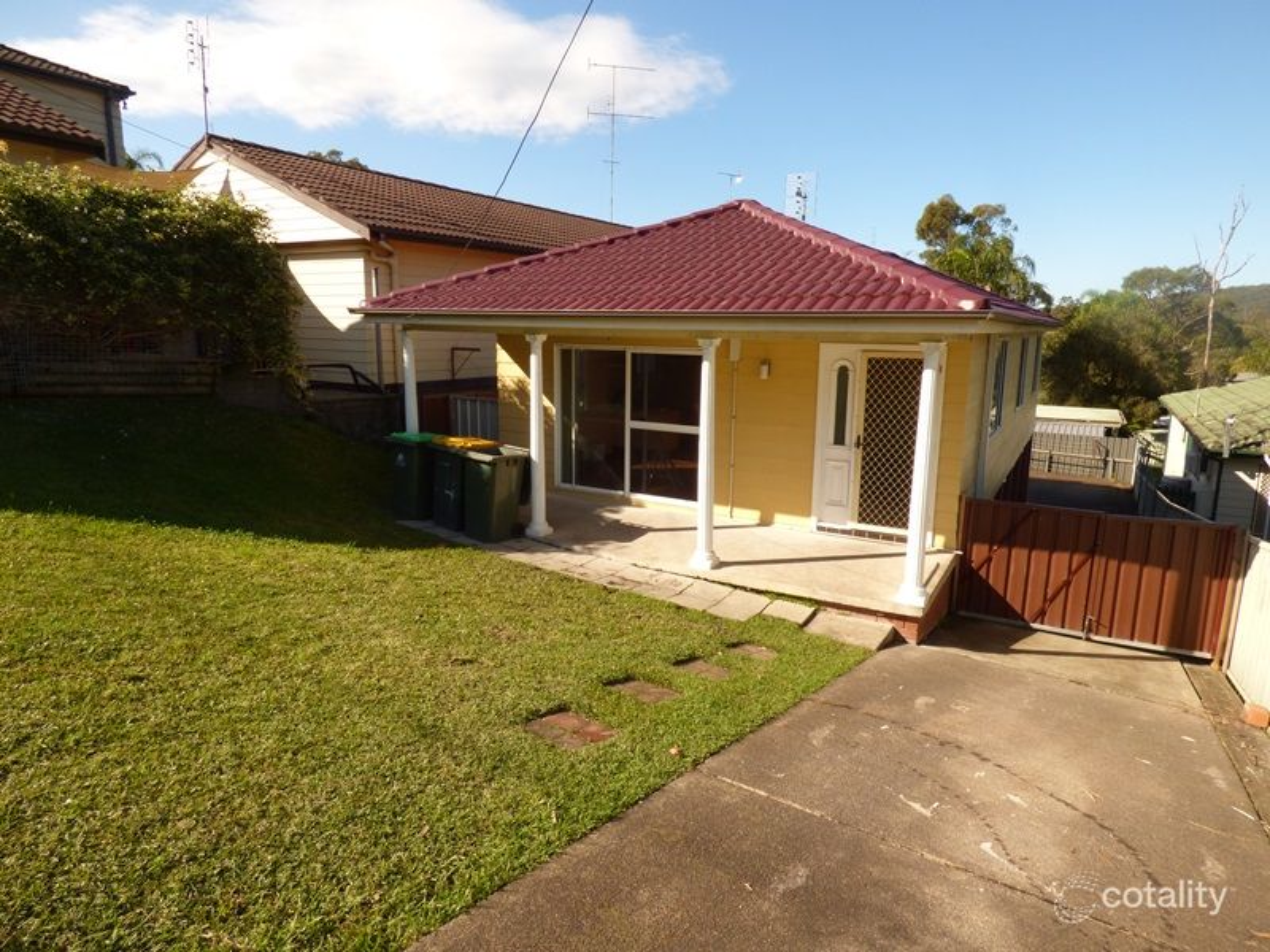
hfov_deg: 81.7
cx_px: 635
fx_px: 734
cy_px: 476
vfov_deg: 66.0
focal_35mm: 20
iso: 100
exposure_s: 1/320
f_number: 5
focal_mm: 3.58
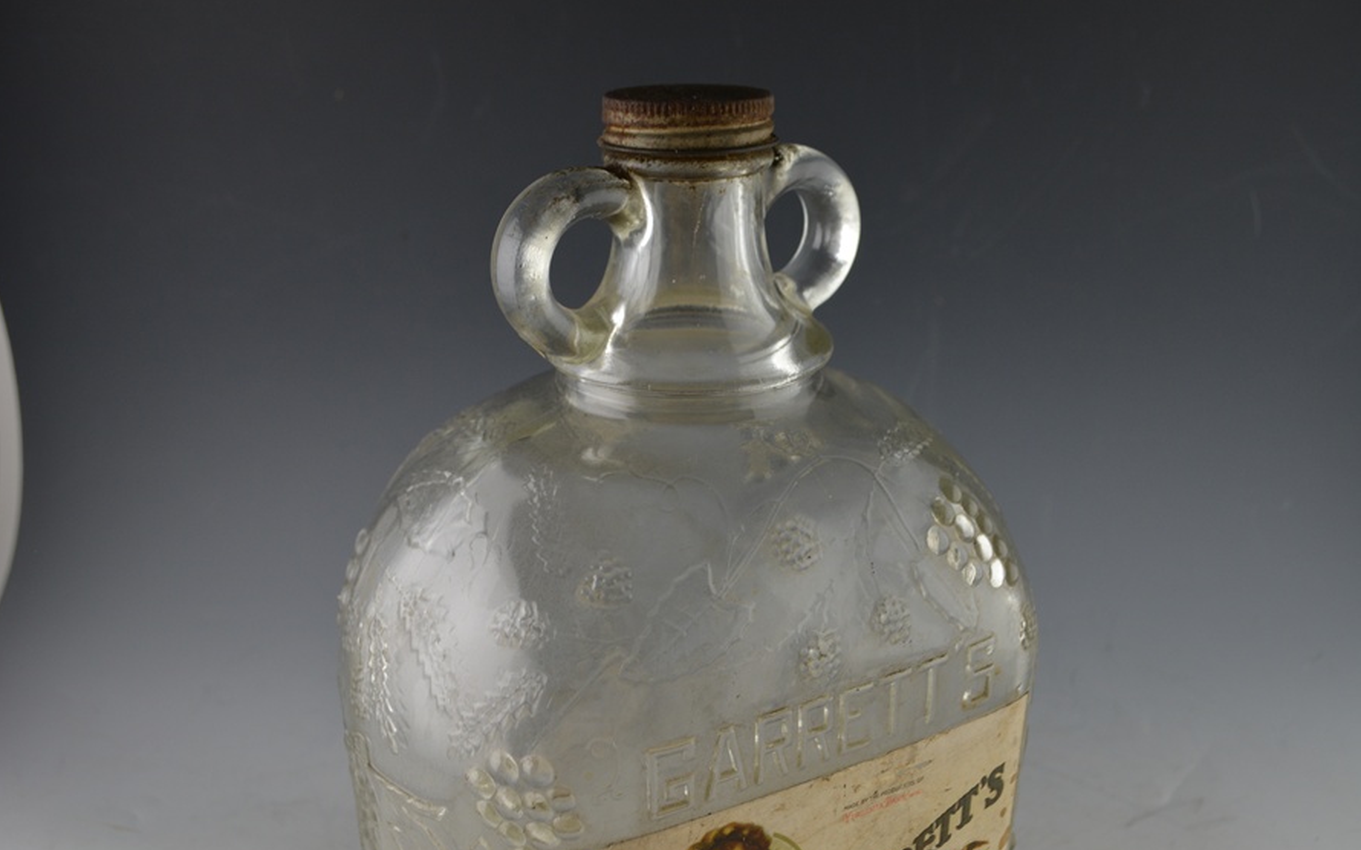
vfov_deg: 37.3
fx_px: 1261
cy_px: 423
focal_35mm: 34
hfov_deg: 56.7
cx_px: 680
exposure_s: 1/125
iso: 360
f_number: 5.6
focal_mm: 22
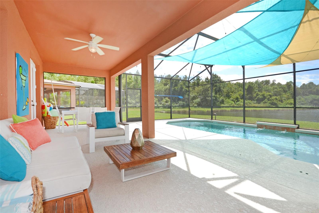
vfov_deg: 77.3
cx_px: 160
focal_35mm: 15
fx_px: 133
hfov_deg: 100.4
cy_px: 106
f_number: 6.3
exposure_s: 1/160
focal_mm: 10
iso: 100
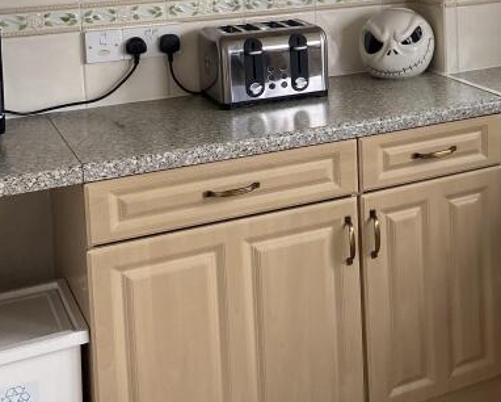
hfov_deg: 24.3
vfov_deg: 21.6
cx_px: 656
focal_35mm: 68
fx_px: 1009
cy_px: -17
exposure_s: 1/121
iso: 40
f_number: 1.8
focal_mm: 4.25
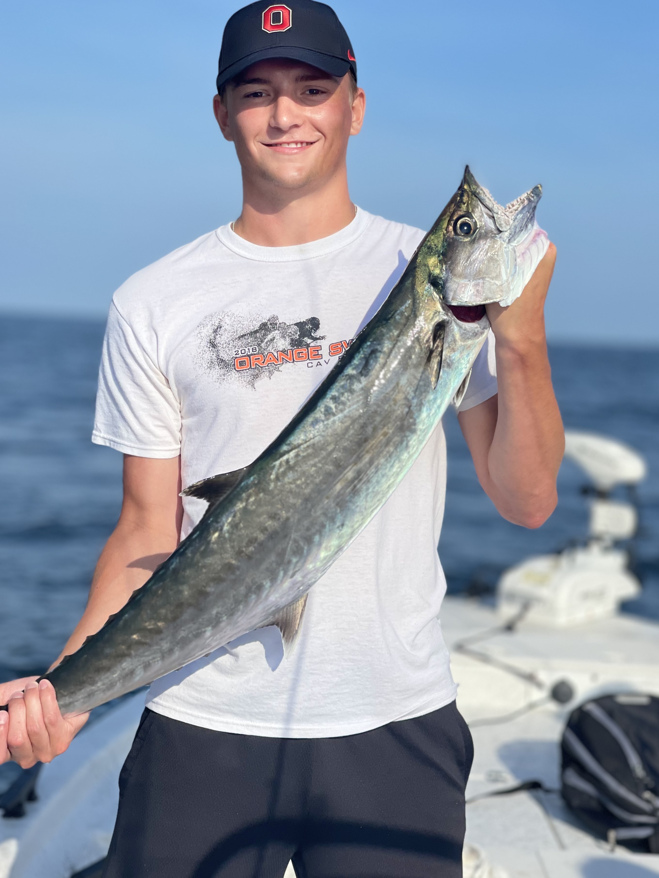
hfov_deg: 20.7
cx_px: 312
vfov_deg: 27.4
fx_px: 1802
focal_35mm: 71
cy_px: 441
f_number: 2.2
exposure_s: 1/2597
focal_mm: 7.5
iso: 32
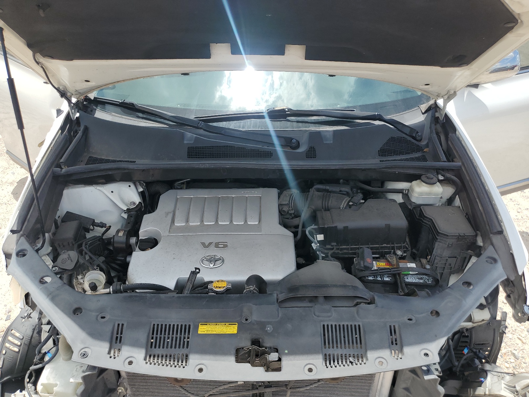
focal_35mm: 26
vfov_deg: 53.1
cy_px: 198
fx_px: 397
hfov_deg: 67.3
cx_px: 264
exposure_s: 1/2500
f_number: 1.5
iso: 50
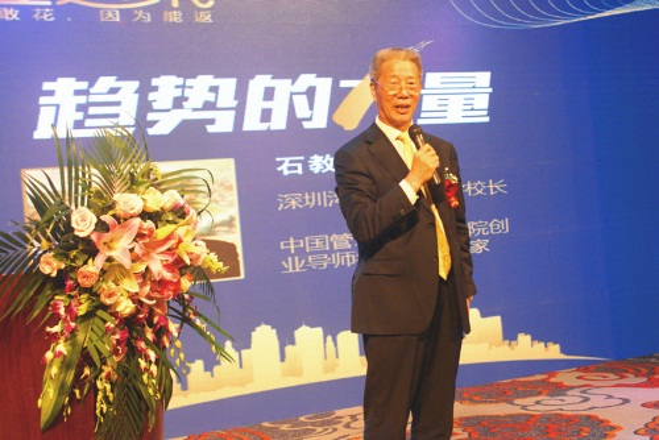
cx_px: 330
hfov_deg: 33.4
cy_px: 220
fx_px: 1099
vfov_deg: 22.7
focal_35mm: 60
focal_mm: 40
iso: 400
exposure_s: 1/50
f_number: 5.6
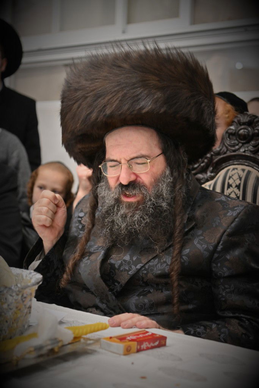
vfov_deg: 31.0
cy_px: 194
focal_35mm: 65
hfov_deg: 20.9
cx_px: 130
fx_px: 701
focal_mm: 65
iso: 640
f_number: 4
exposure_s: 1/160
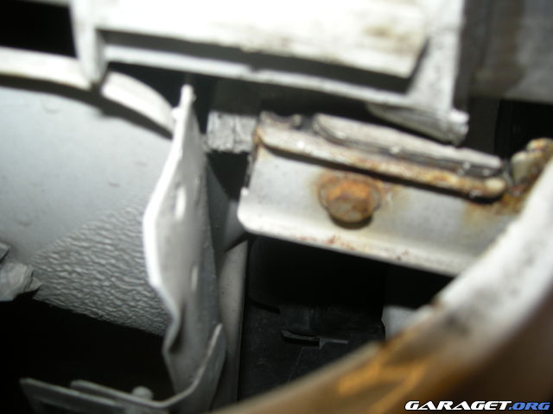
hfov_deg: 52.6
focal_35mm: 35
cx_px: 276
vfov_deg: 40.7
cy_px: 207
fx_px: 559
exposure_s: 1/60
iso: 50
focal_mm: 5.7
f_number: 2.8
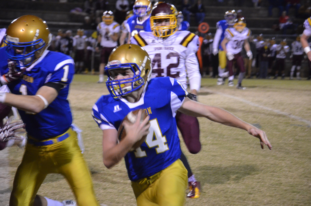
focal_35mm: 147
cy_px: 103
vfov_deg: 9.3
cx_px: 156
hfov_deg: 14.0
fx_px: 1267
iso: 4000
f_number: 5.6
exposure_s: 1/125
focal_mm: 98
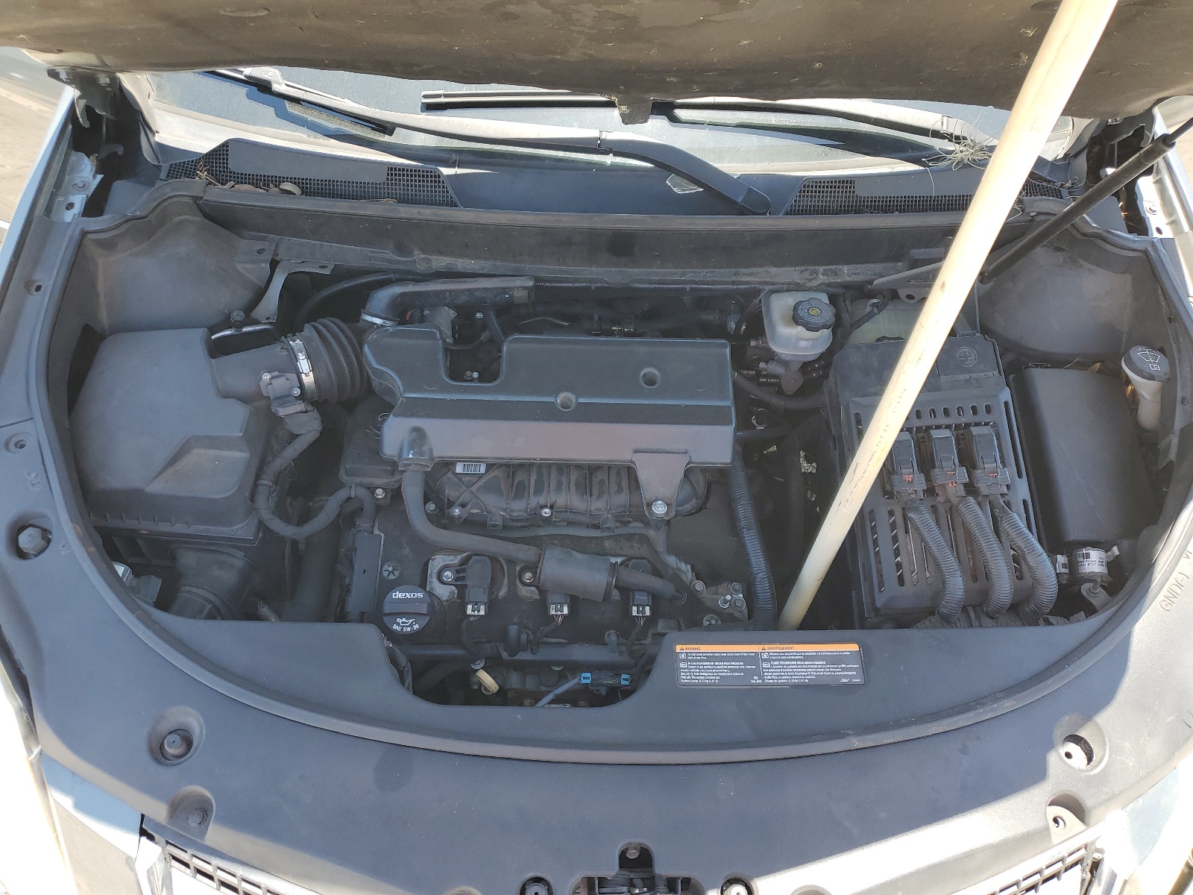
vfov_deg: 53.1
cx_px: 596
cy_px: 448
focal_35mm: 26
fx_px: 896
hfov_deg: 67.3
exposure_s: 1/370
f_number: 1.5
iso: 50
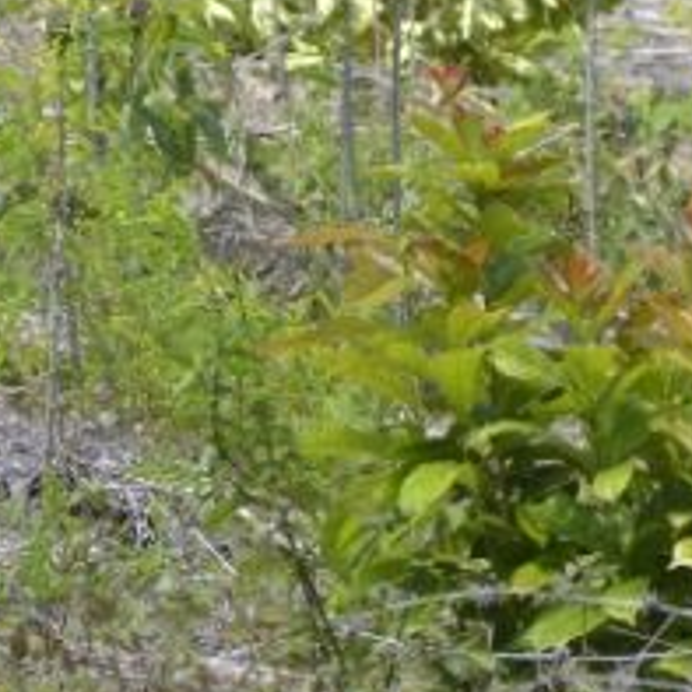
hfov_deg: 3.4
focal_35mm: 521
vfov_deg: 3.4
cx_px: 232
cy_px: -163
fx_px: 11776
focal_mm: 105
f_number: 5.6
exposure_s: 1/800
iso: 800
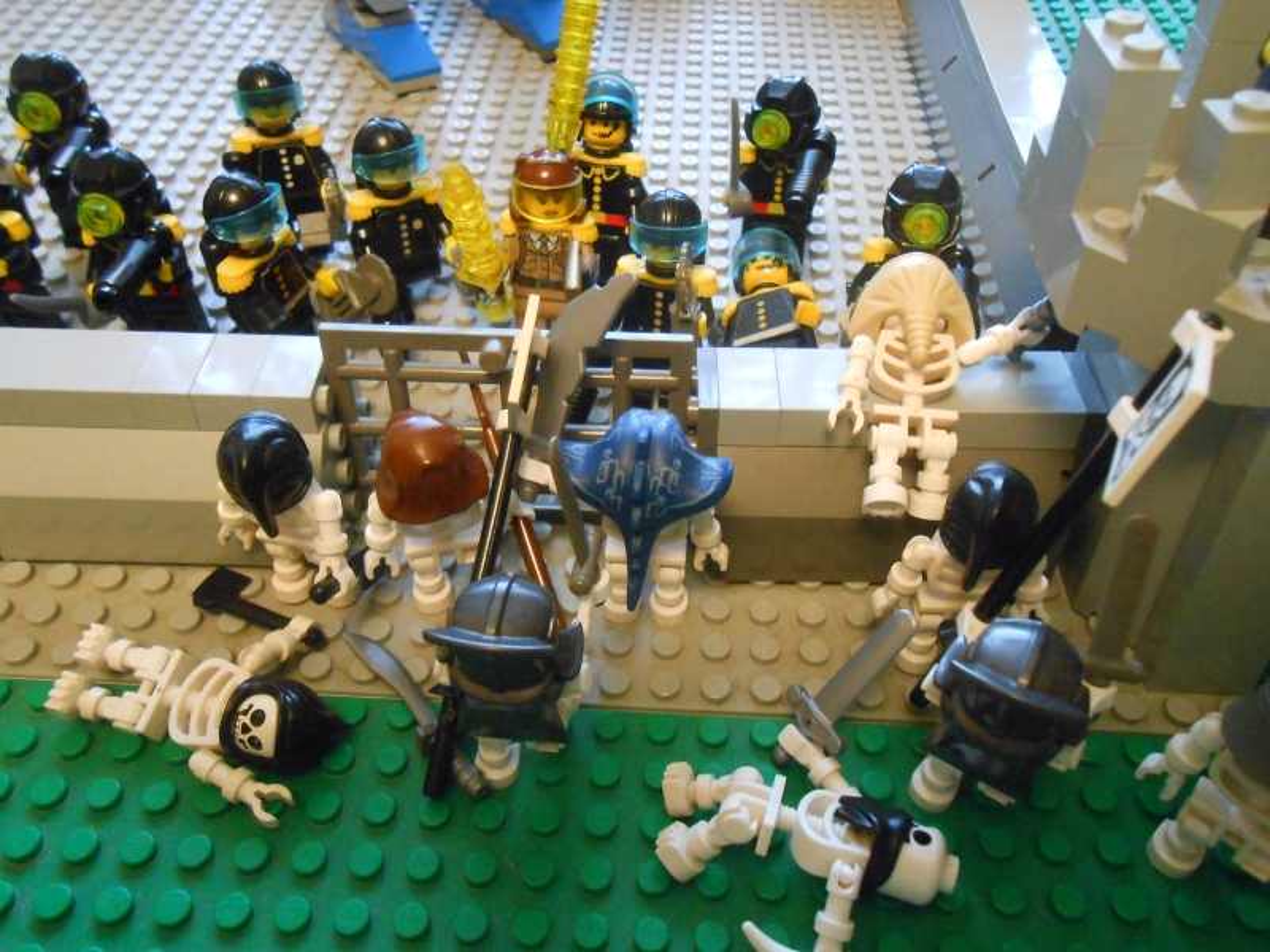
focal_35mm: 30
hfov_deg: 60.0
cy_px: 476
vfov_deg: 46.8
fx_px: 1101
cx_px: 635
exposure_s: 1/5
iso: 800
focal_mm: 5.3
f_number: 3.8
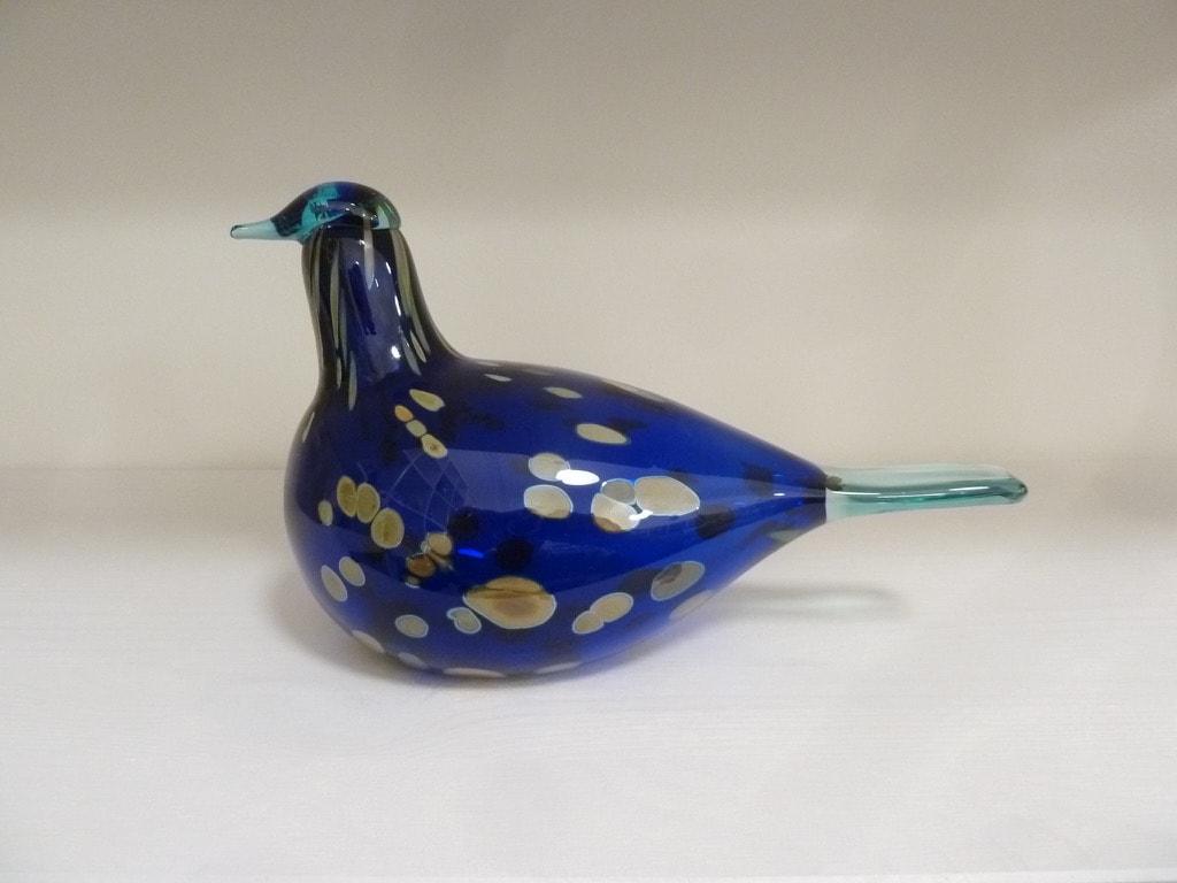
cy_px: 442
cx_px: 588
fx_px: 850
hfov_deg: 69.4
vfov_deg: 54.9
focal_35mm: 25
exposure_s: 1/13
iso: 400
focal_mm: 4.1
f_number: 3.3
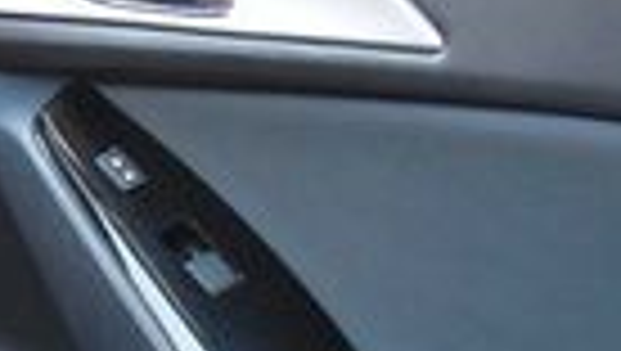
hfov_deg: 14.1
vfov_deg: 8.9
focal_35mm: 131
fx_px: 2160
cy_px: 628
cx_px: -558
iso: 1600
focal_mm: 18
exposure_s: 1/125
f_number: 3.5
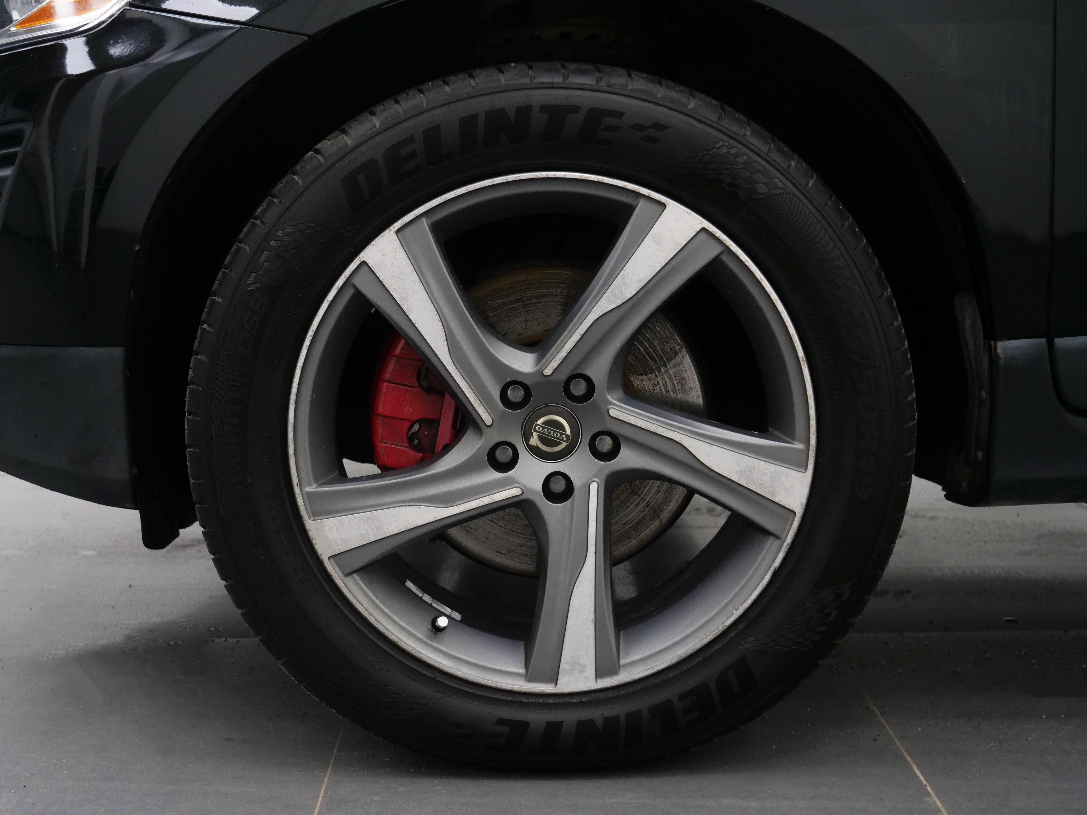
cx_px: 544
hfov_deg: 38.2
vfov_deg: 29.1
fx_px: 1570
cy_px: 408
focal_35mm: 50
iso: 800
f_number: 3.5
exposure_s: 1/320
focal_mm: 25
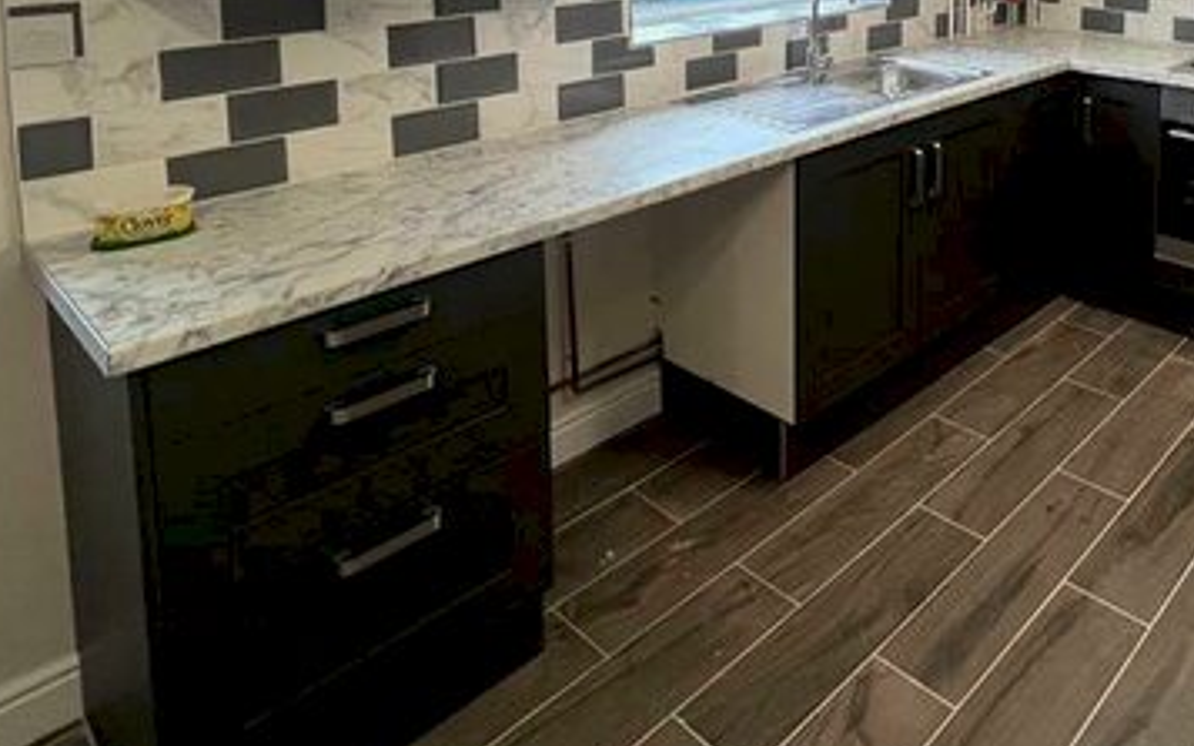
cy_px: -38
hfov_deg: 64.0
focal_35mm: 27
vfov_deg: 39.3
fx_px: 878
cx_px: 906
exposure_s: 1/100
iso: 125
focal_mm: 1.57
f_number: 1.8
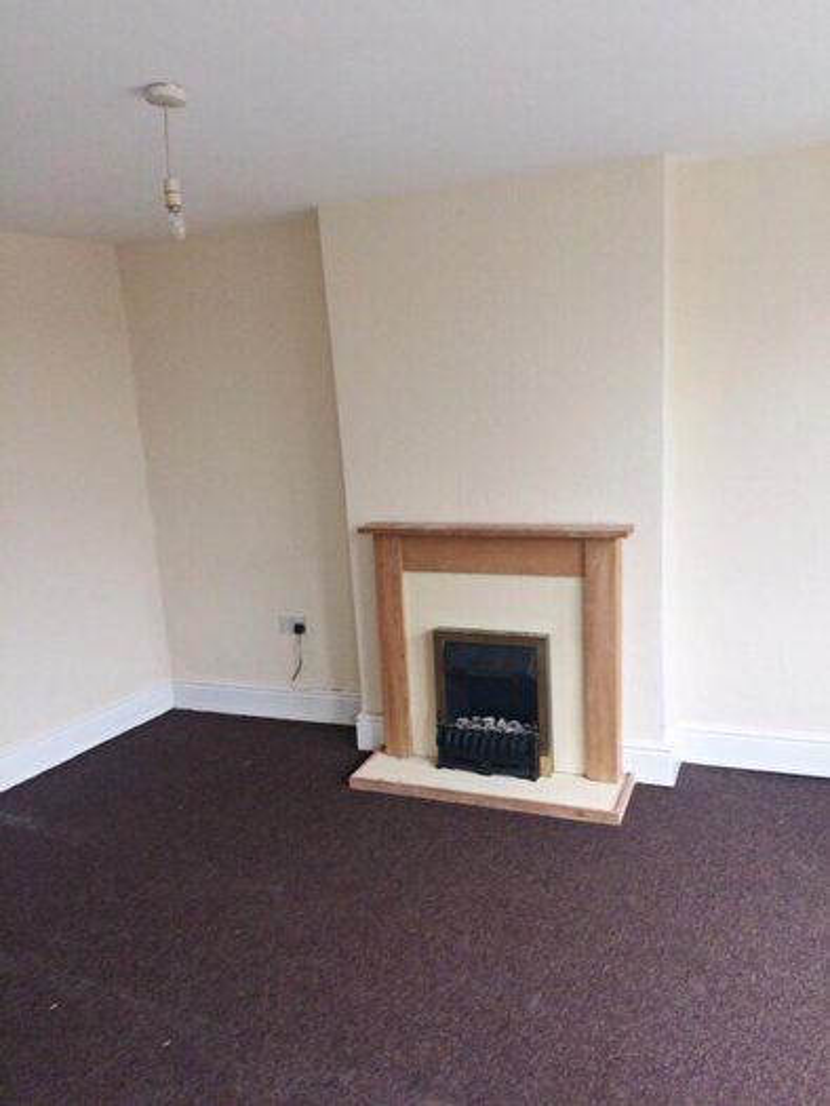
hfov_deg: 48.2
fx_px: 927
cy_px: 553
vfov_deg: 61.6
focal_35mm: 29
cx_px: 415
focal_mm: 4.15
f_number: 2.2
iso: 50
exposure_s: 1/33
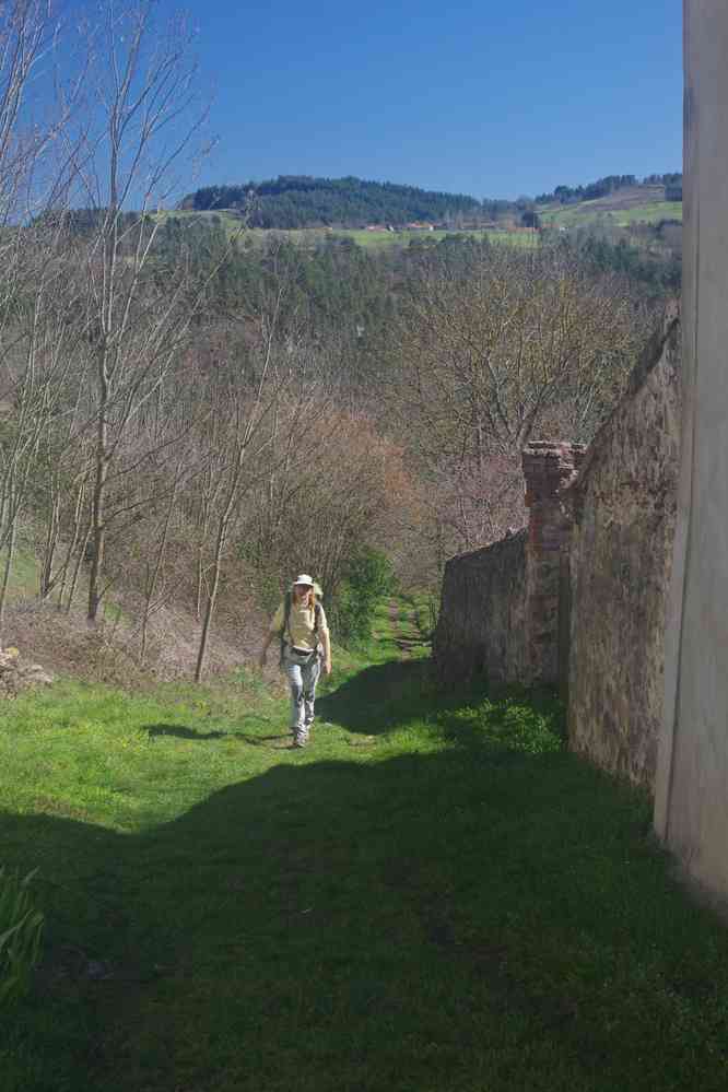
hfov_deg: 25.8
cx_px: 364
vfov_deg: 37.9
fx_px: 1592
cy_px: 546
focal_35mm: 52
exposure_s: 1/160
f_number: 5.6
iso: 200
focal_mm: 35
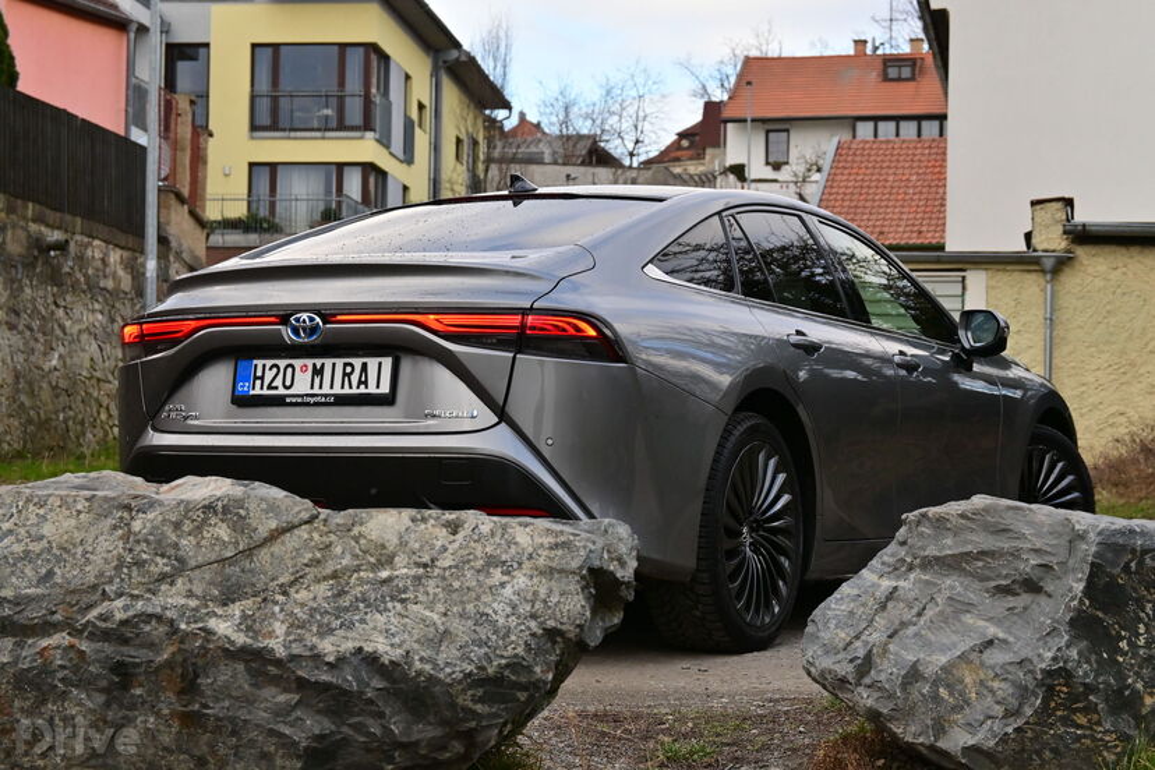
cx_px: 578
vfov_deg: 18.2
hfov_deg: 27.0
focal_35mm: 75
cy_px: 385
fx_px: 2406
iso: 640
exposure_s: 1/500
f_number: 6.3
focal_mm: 50
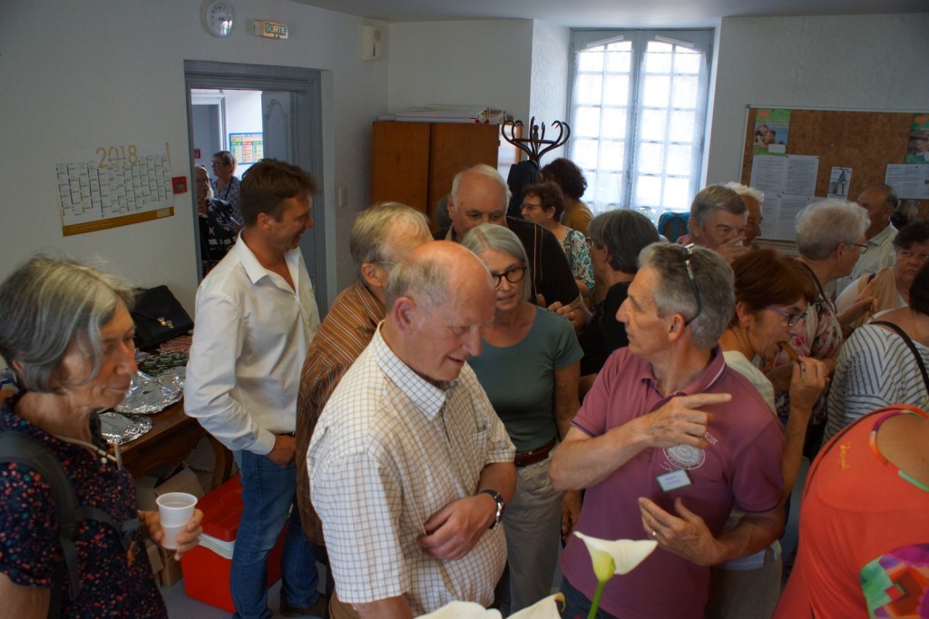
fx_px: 774
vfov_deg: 43.6
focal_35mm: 30
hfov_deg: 61.9
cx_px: 464
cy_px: 310
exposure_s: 1/160
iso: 640
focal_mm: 20
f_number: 4
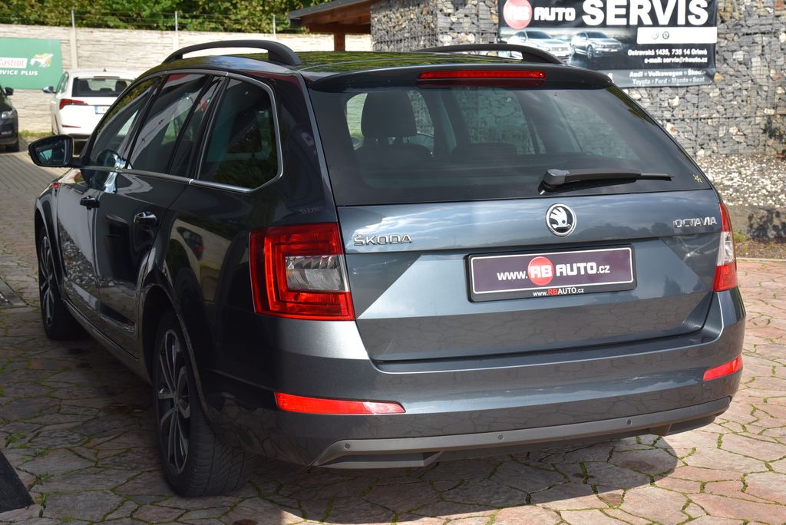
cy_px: 262
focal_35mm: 55
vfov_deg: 24.7
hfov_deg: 36.2
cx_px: 393
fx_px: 1201
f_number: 10
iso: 500
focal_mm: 55
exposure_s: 1/400
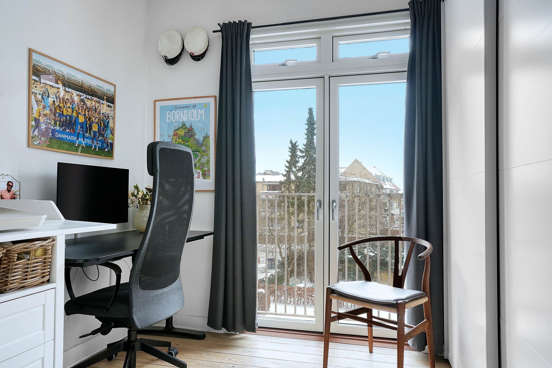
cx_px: 262
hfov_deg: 67.3
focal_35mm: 27
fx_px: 414
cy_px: 191
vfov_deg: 47.9
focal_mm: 24
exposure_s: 1/10
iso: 400
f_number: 8
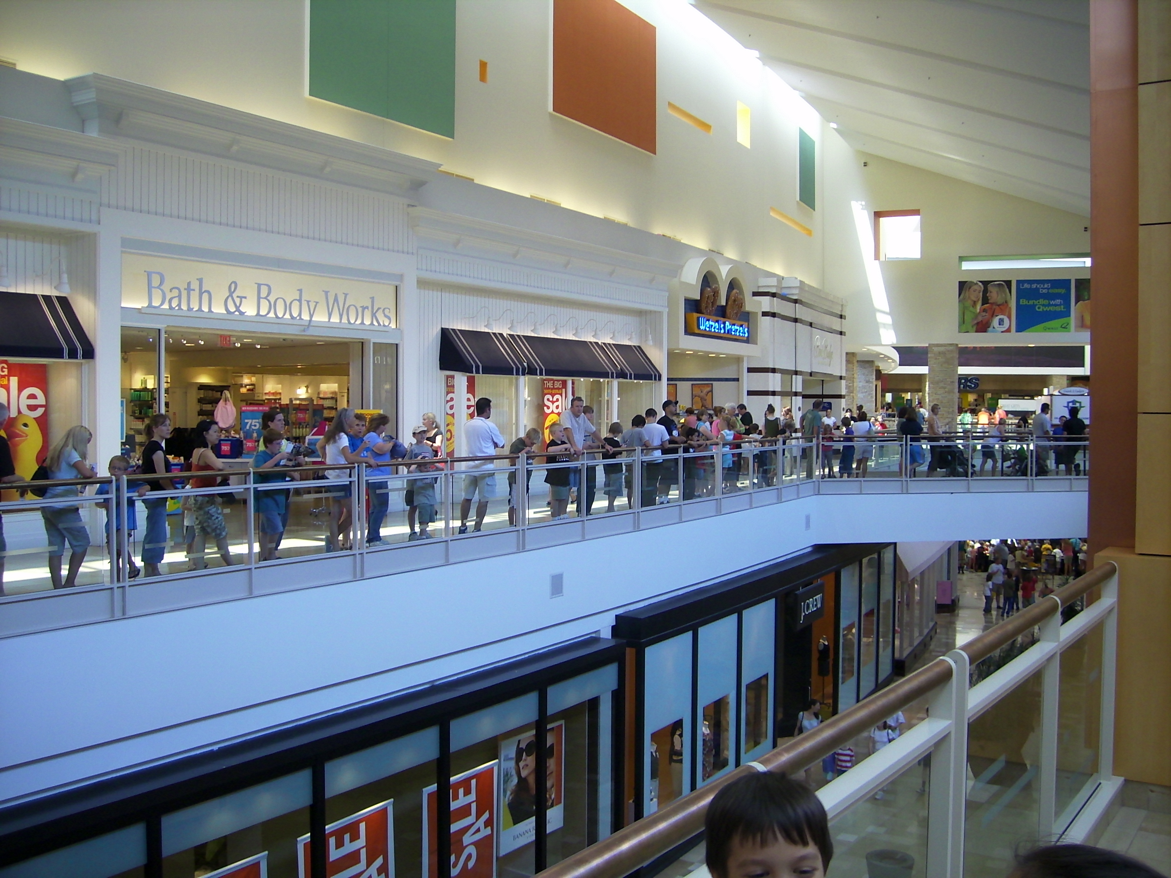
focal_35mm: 32
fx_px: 1083
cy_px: 439
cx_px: 586
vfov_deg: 44.2
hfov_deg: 56.8
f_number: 2.9
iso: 50
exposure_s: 1/47
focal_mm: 5.99
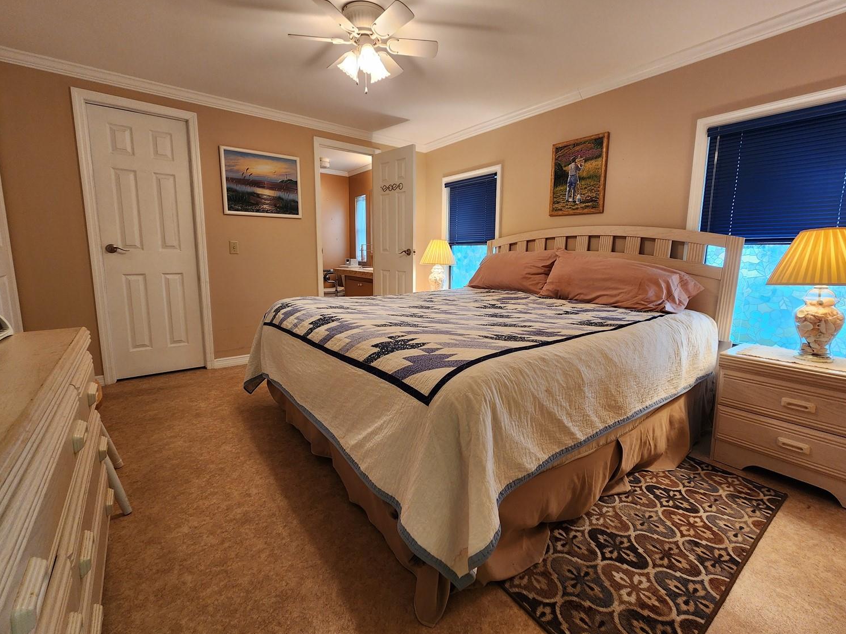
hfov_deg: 102.0
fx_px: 342
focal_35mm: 14
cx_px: 436
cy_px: 301
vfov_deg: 85.6
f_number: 2.2
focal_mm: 2.2
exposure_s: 1/60
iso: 160
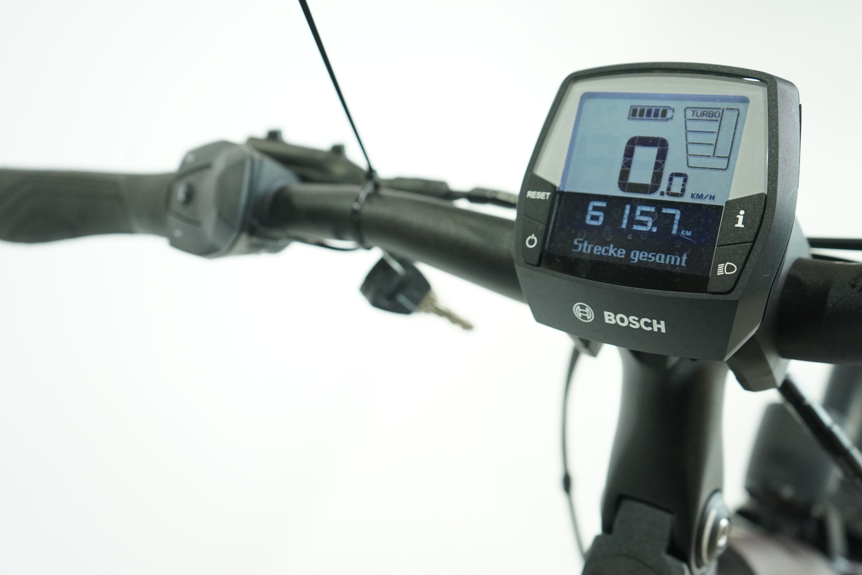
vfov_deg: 38.9
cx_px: 431
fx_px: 814
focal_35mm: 34
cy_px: 288
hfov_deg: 55.8
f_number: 4.5
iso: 2500
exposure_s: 1/200
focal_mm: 34
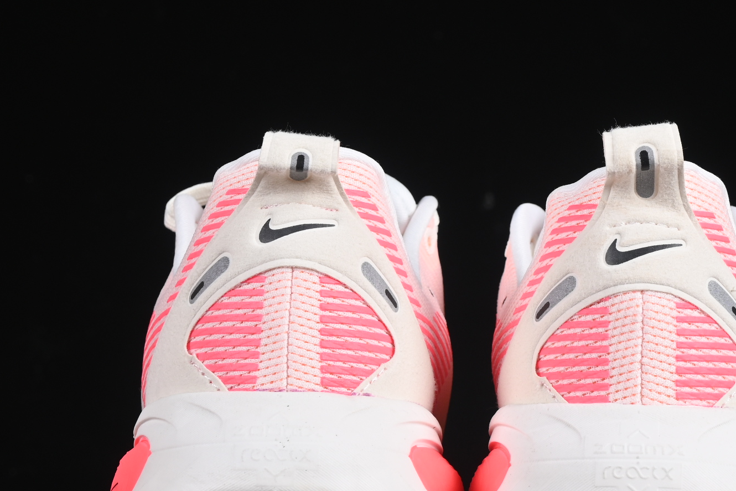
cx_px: 467
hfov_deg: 13.1
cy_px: 279
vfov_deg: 8.7
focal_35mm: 157
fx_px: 3210
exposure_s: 1/80
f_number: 8
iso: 160
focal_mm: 50
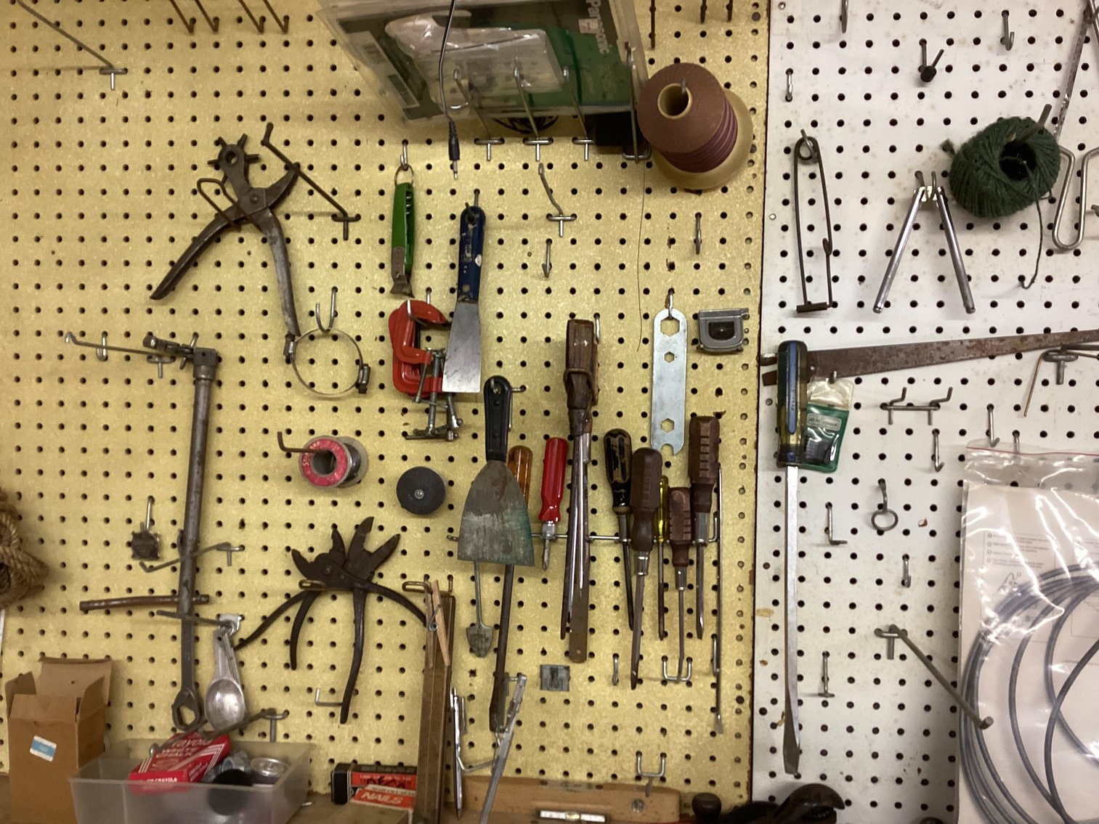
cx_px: 550
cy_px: 412
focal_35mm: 31
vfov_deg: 45.4
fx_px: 984
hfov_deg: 58.3
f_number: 2.4
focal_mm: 3.3
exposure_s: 1/50
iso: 160
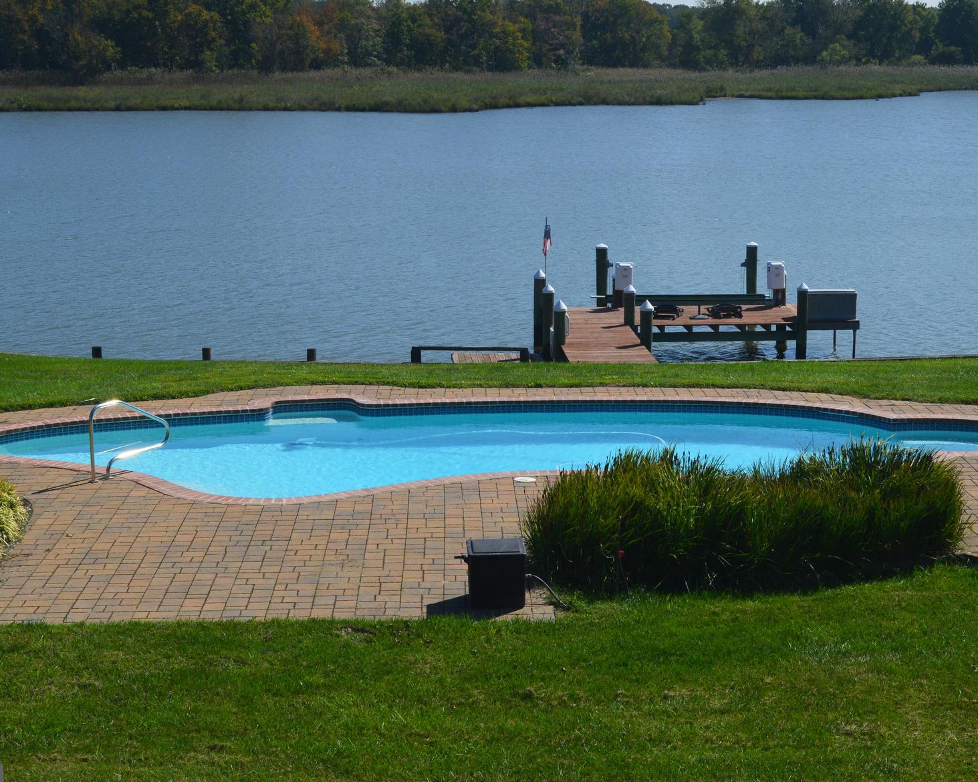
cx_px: 540
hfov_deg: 30.0
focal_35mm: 63
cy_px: 357
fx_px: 1823
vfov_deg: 24.2
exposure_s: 1/500
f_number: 11
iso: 250
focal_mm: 32
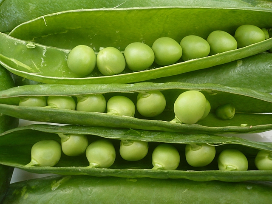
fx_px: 275
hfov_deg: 52.6
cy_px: 102
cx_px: 136
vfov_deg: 40.7
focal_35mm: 35
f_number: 2.8
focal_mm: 5.8
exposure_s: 1/50
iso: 100
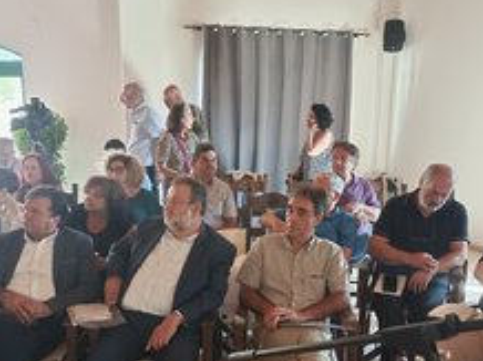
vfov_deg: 33.0
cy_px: 262
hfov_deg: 43.9
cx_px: 236
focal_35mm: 43
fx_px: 599
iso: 1656
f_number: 1.79
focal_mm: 4.71
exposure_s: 1/25
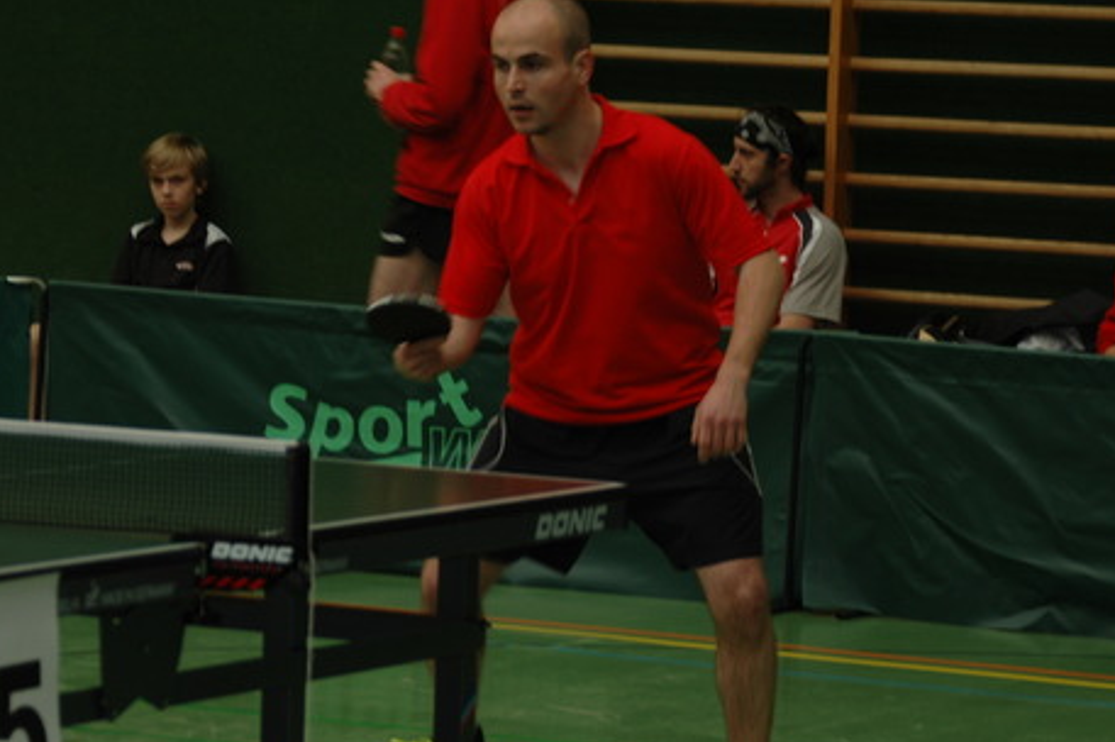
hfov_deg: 10.3
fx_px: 6181
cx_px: 520
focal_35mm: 200
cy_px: 356
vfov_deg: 6.9
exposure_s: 1/60
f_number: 5.6
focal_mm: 95
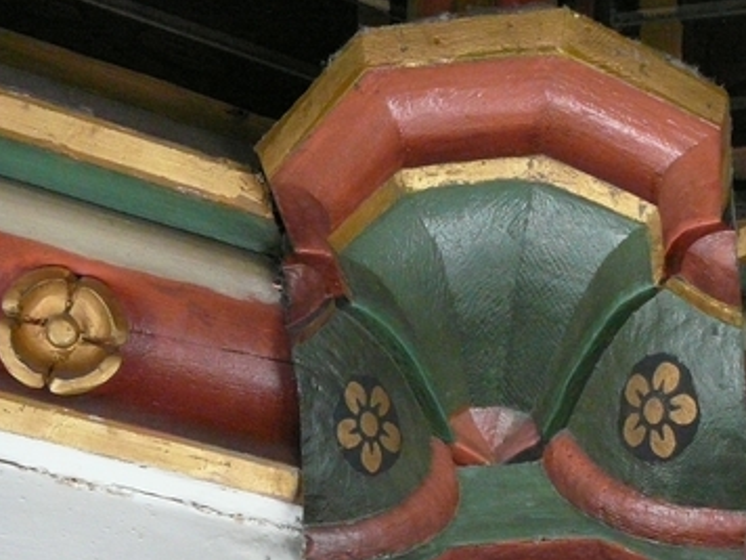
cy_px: 457
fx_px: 1271
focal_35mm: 59
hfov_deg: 32.5
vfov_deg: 24.4
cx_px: 488
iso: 400
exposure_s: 1/60
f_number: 2.8
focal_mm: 5.2
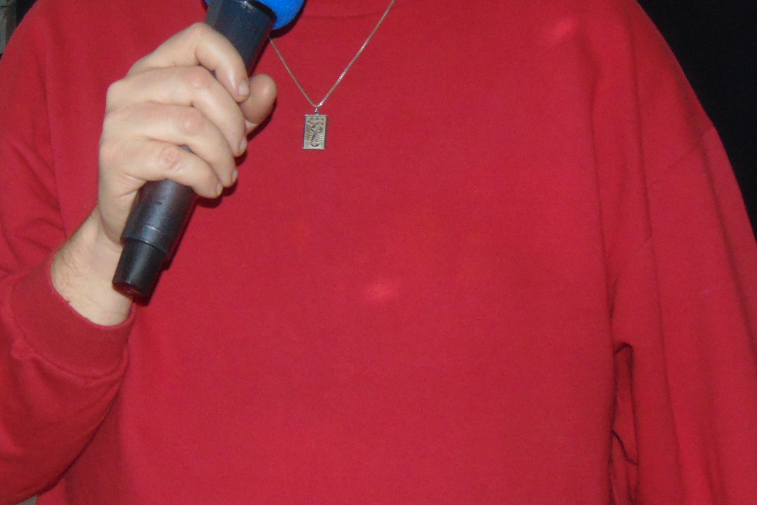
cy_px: 21
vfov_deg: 11.3
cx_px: 255
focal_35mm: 120
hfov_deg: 17.0
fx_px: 2523
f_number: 3.5
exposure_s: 1/60
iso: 400
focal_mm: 9
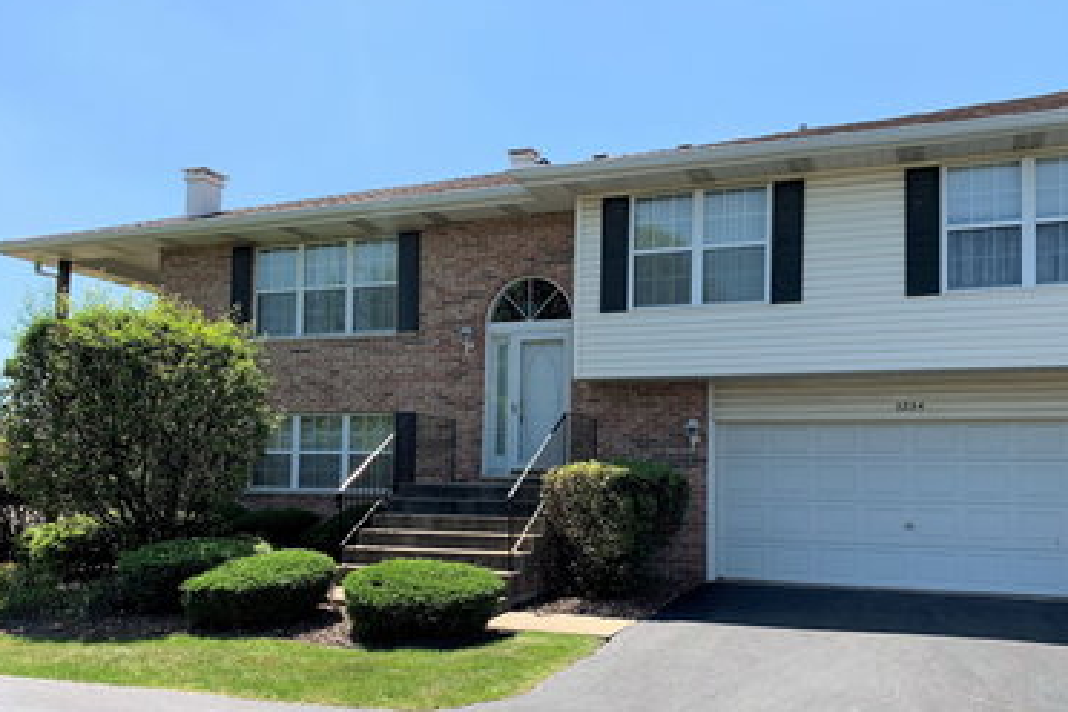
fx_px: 920
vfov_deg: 42.0
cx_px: 593
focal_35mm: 31
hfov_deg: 60.1
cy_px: 442
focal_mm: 4.25
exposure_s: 1/1350
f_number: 1.8
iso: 25
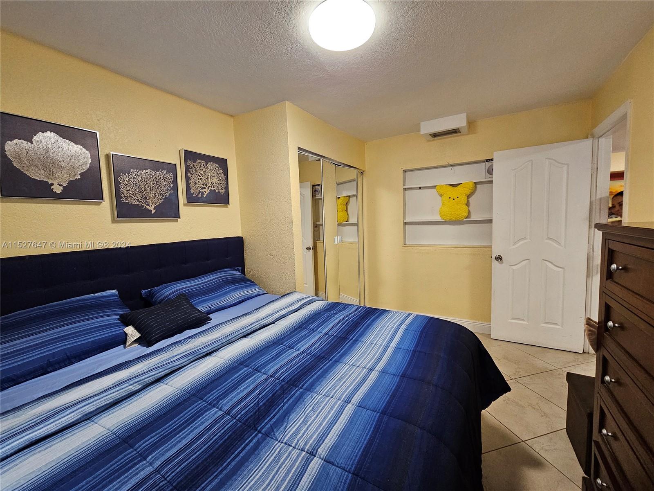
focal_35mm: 13
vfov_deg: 89.9
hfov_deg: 106.2
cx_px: 327
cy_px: 246
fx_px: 246
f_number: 2.2
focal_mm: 2.2
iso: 320
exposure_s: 1/40
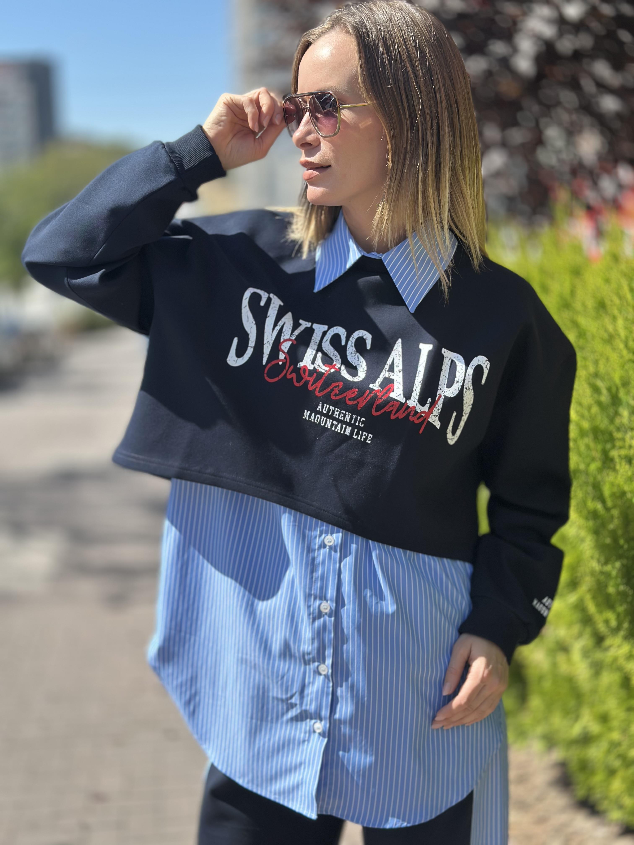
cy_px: 422
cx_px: 317
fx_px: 1172
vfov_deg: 39.7
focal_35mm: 48
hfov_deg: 30.3
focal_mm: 6.86
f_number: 1.78
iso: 80
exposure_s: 1/2732
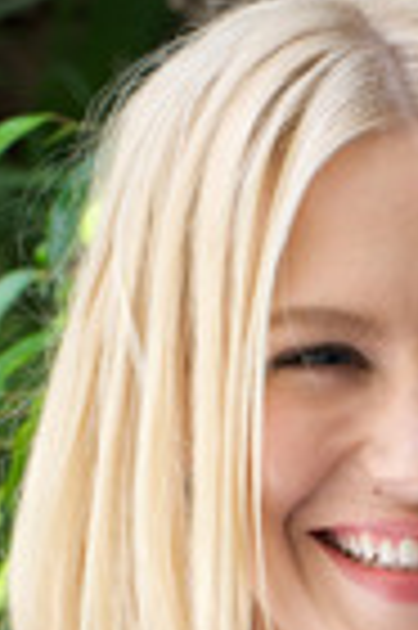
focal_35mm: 242
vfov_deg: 8.4
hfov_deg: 5.6
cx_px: 551
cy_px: 729
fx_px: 4225
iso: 400
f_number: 8
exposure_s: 1/60
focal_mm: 85
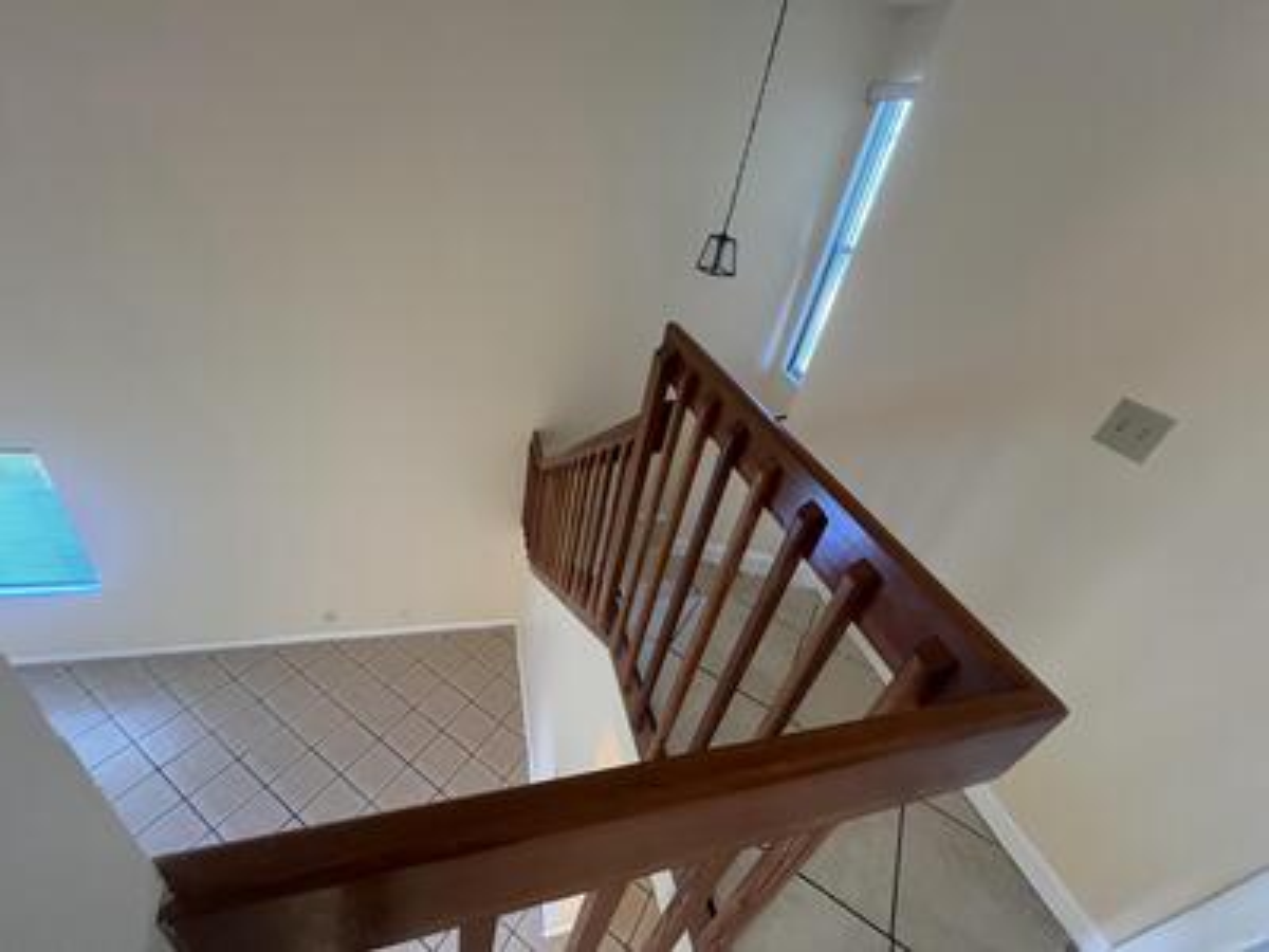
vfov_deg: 89.9
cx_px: 634
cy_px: 476
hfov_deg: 106.2
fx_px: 477
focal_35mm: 13
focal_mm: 1.57
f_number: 1.8
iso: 250
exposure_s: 1/60
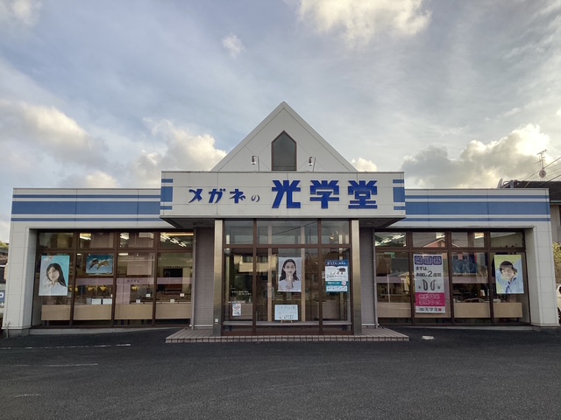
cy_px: 210
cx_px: 280
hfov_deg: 58.4
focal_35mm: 31
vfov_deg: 45.4
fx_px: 502
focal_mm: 3.3
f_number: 2.4
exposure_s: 1/1101
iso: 25
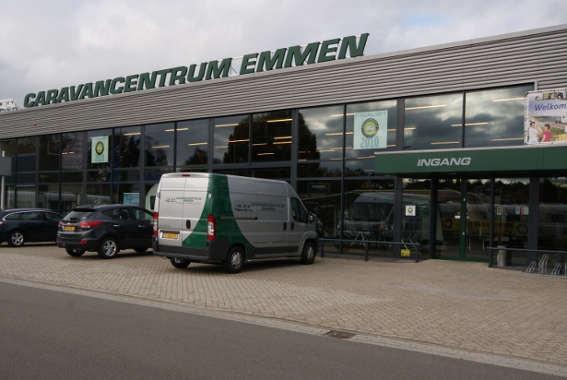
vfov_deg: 34.3
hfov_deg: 49.5
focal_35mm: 39
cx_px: 273
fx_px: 615
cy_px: 216
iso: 200
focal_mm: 20
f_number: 10
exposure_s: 1/160
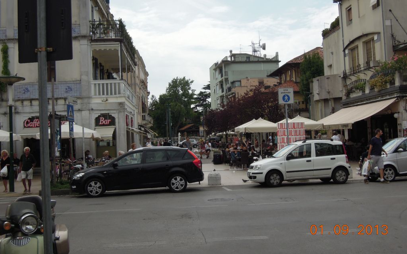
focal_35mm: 48
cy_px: 109
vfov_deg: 26.8
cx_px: 204
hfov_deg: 41.8
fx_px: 532
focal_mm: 8.1
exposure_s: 1/1250
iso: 160
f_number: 4.5
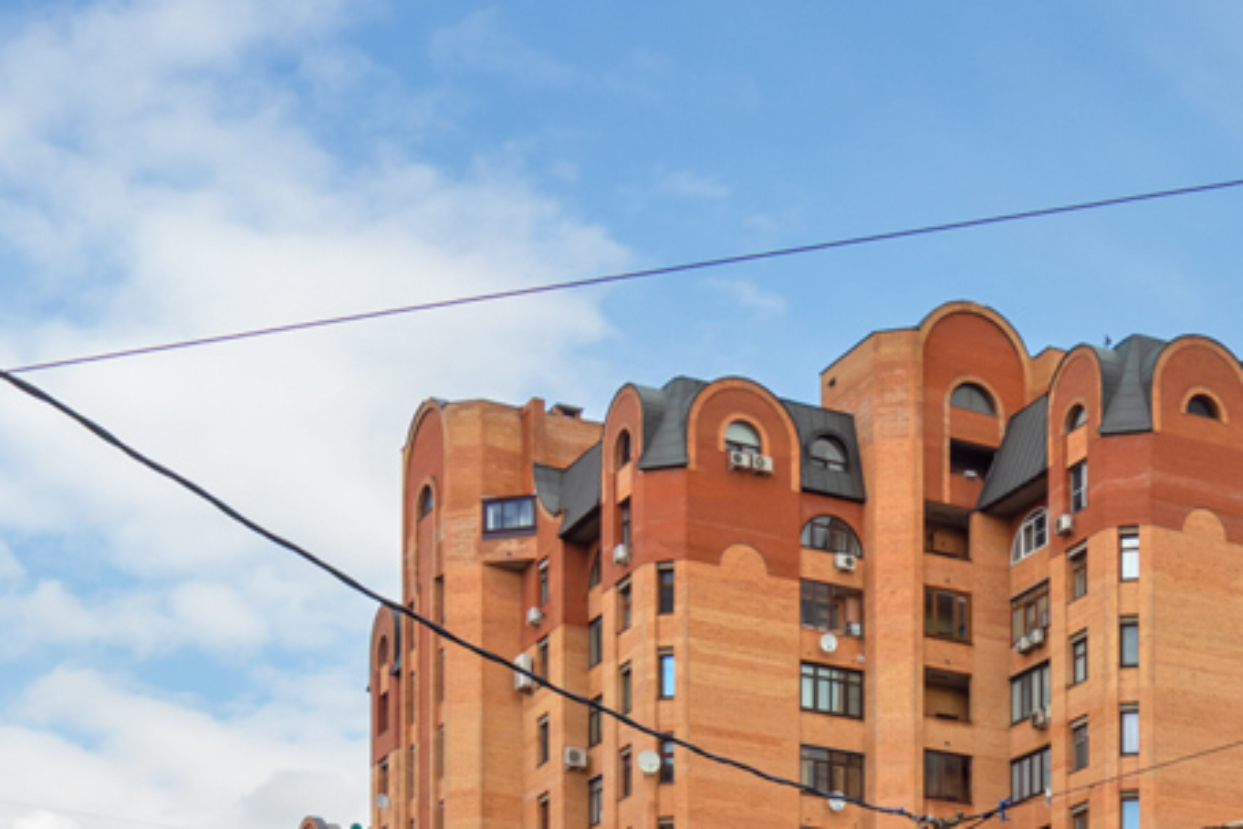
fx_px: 2556
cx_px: 939
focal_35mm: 74
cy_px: 1064
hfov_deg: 27.0
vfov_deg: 17.4
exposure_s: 1/250
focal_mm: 10.4
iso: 80
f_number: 4.5
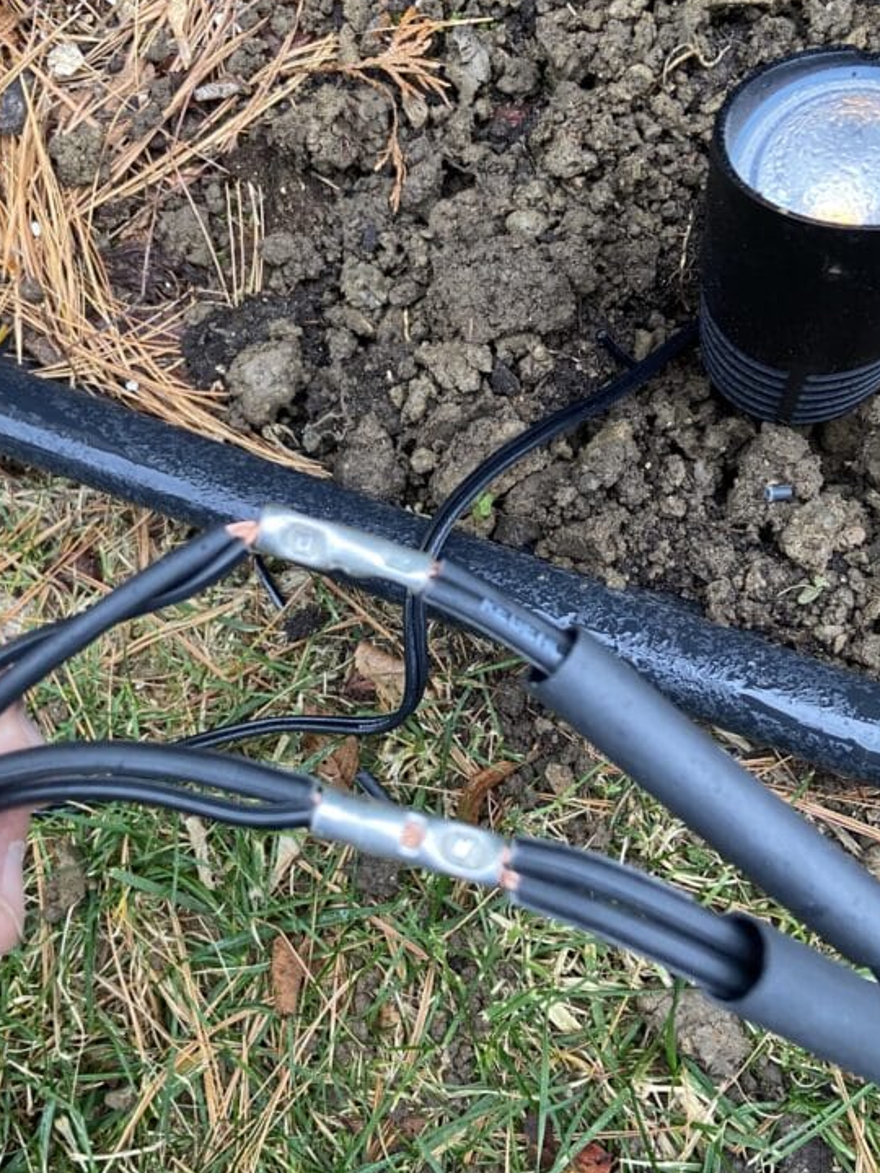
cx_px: 373
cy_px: 578
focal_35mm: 37
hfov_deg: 38.6
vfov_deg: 50.1
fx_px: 1254
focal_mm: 4.25
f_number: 1.8
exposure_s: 1/77
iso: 125
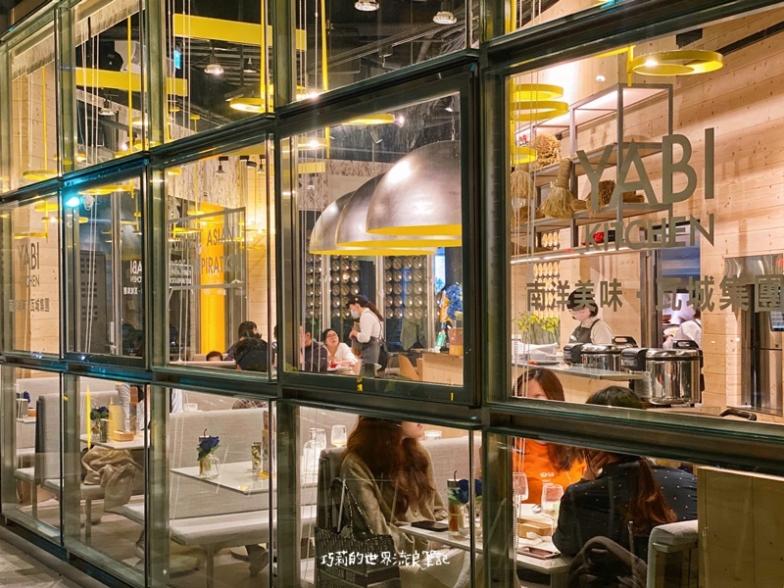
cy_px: 294
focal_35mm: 52
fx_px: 1178
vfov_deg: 28.0
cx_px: 392
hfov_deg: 36.8
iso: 200
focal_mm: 6
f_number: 2
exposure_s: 1/40
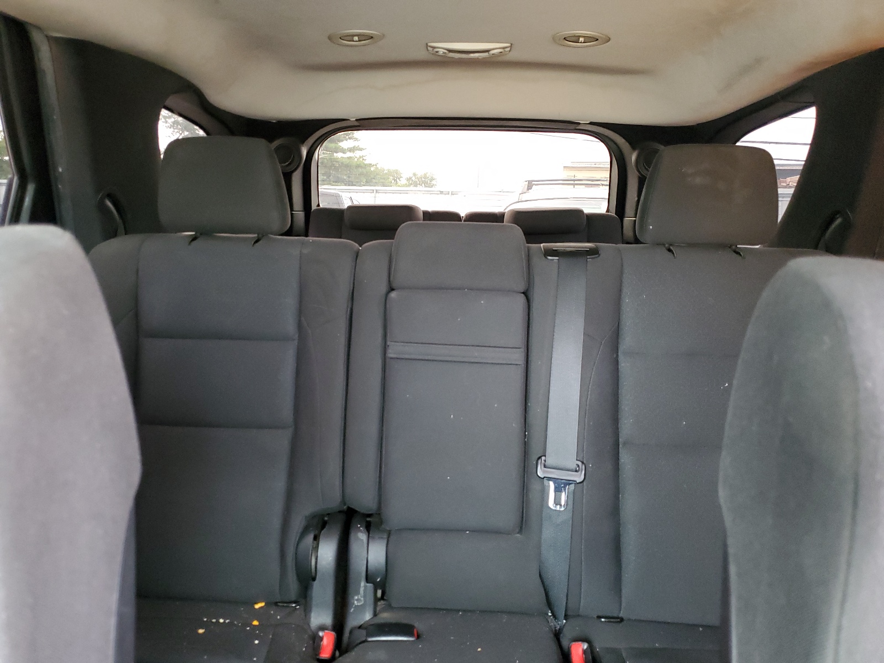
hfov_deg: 67.3
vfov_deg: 53.1
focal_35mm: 26
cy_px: 332
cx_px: 442
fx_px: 664
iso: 330
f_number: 1.5
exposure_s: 1/24
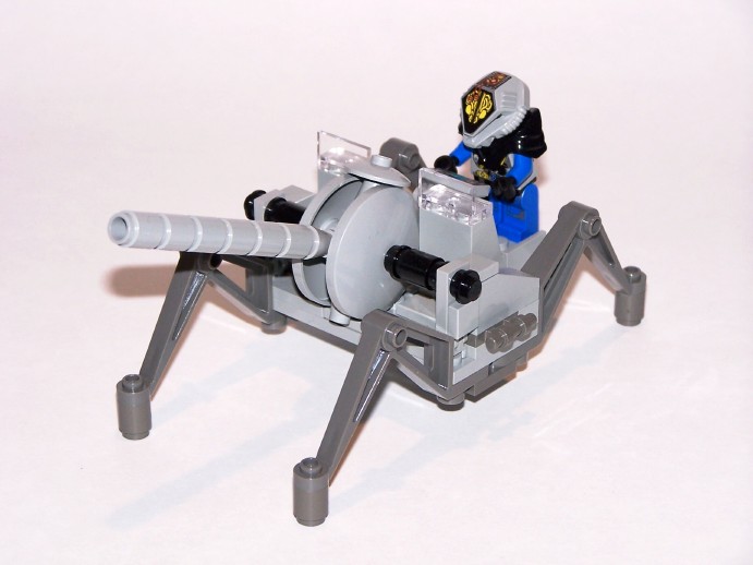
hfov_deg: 16.8
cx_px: 376
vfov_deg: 12.7
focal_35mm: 117
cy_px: 282
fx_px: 2545
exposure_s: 1/90
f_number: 3.2
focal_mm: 19.4
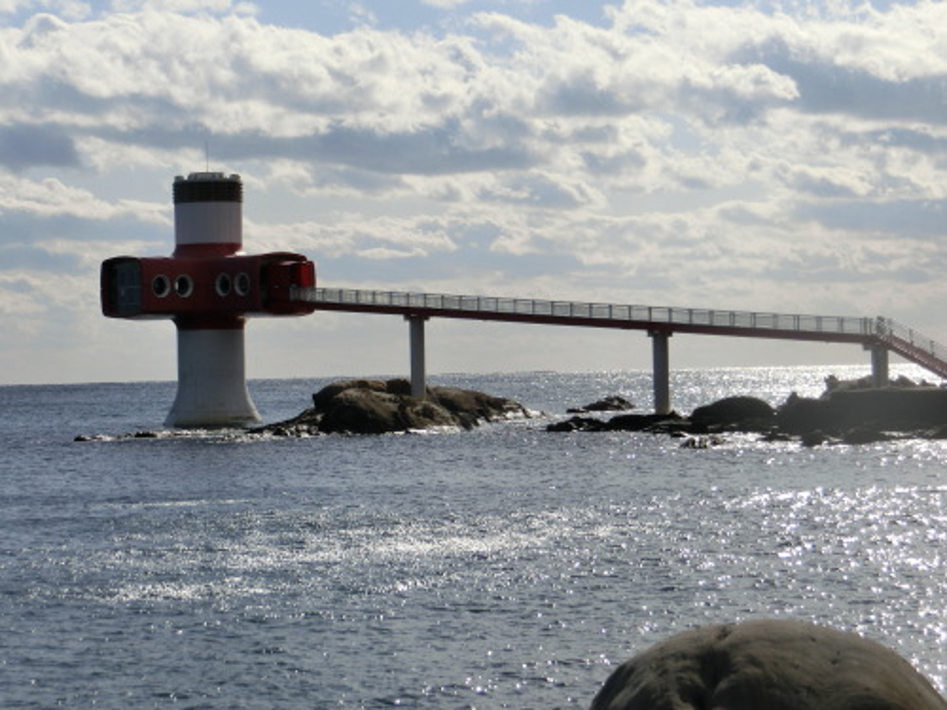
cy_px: 355
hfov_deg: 15.9
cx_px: 474
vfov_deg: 12.0
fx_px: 3392
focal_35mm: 124
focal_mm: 22.1
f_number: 11.5
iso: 80
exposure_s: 1/400
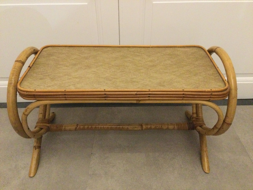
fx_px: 227
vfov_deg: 45.4
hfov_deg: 58.4
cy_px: 95
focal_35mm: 31
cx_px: 126
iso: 320
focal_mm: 3.3
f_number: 2.4
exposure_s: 1/17
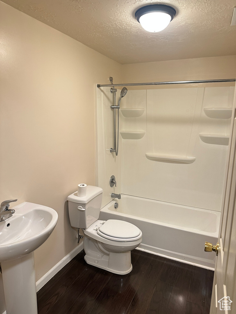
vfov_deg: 71.6
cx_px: 118
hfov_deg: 56.8
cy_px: 157
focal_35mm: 24
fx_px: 218
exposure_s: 1/60
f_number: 1.78
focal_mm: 6.86
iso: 200
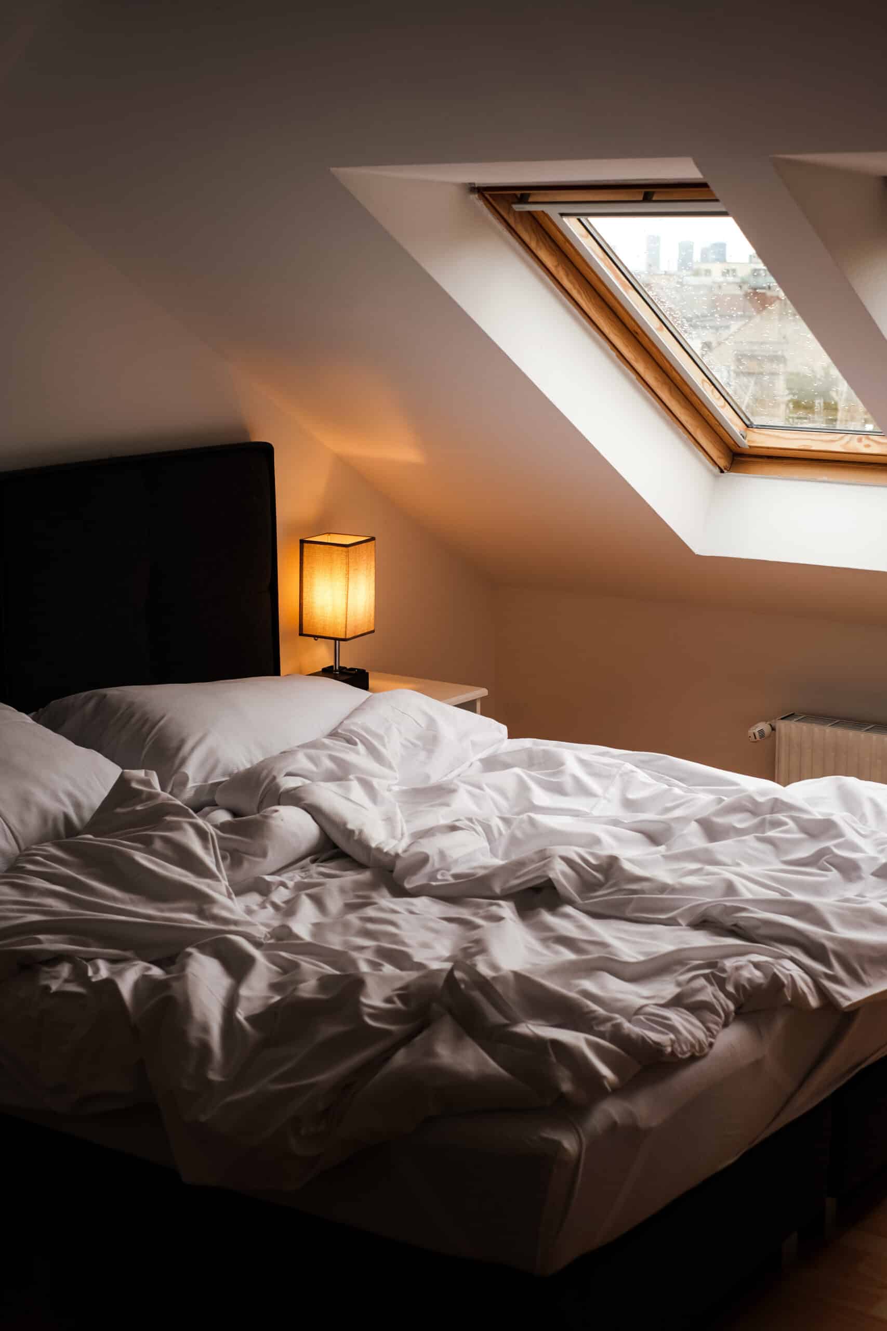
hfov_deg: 25.5
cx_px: 444
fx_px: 1958
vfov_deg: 37.5
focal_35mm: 53
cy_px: 666
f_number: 4
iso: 250
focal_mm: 35
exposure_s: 1/180
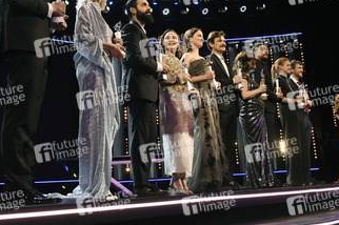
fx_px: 329
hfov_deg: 54.4
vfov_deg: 37.3
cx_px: 181
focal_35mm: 35
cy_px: 71
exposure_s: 1/200
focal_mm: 17
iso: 3200
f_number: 5
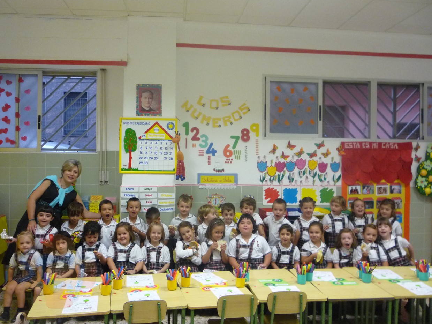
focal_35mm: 31
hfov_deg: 58.4
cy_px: 165
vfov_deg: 45.4
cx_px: 212
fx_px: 387
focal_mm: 5.2
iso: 320
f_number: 3.3
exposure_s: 1/30
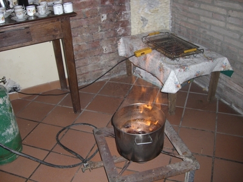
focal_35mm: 38
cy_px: 91
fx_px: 267
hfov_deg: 49.0
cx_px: 122
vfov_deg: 37.7
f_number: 2.7
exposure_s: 1/60
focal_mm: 6.2
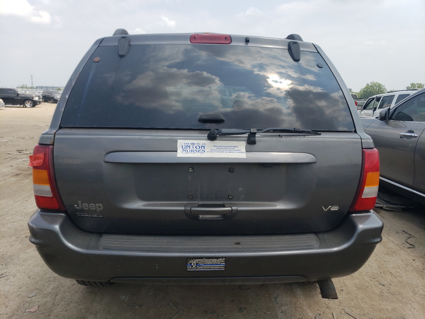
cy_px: 160
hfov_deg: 67.3
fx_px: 319
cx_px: 212
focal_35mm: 26
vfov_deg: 53.1
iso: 50
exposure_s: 1/2500
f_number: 1.5
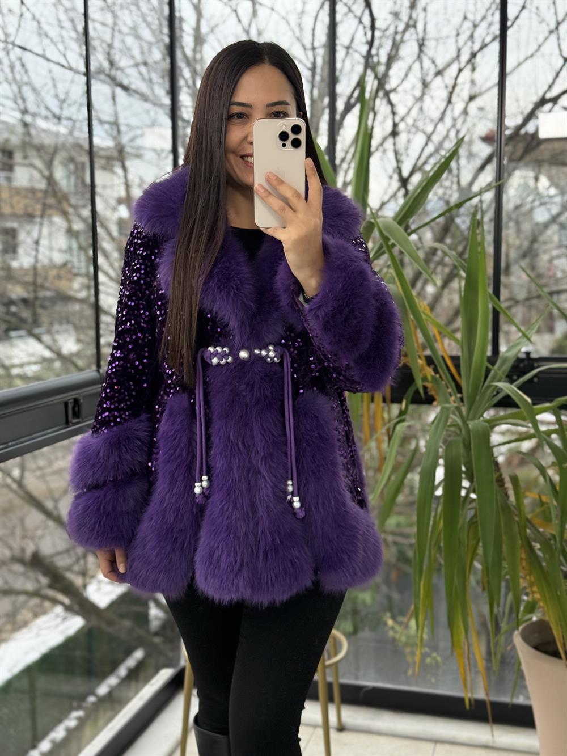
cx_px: 284
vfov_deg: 39.7
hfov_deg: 30.3
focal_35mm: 48
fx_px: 1048
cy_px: 378
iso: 125
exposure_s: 1/215
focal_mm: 6.76
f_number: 1.78
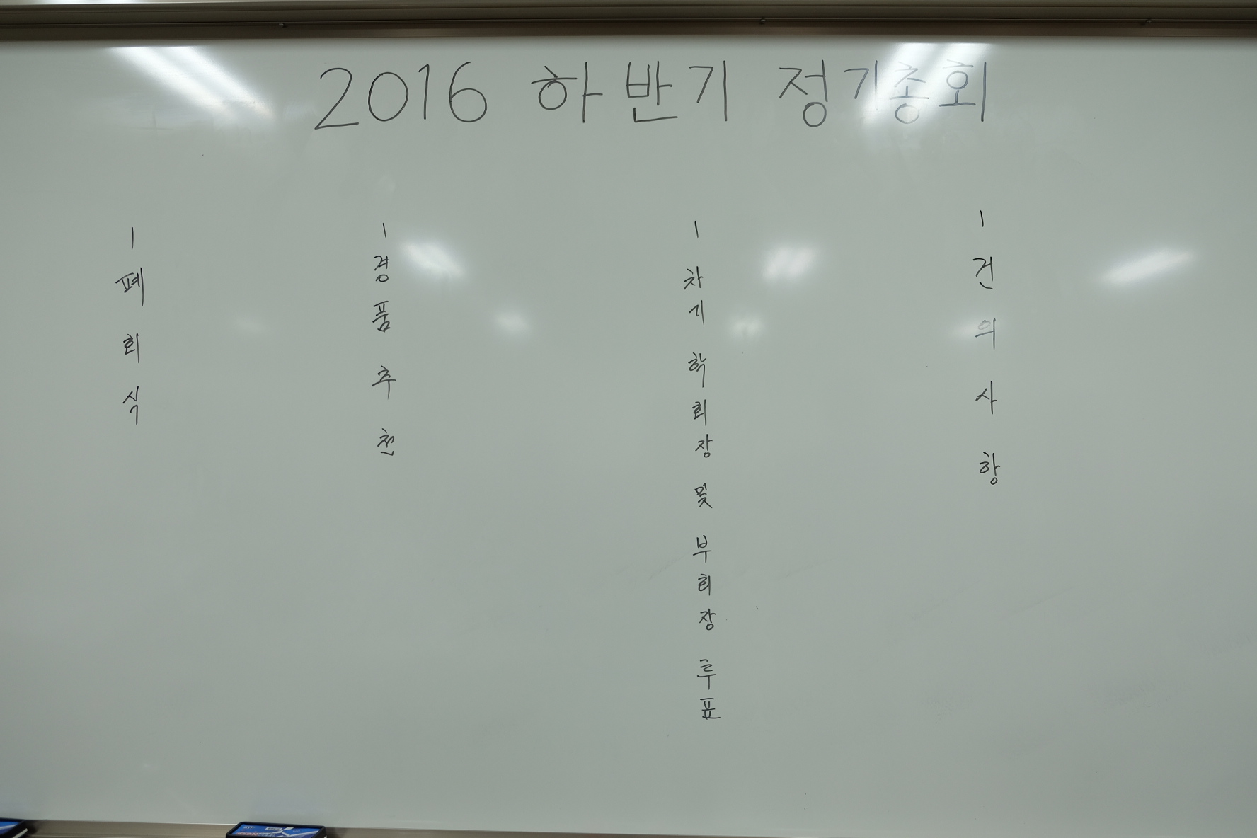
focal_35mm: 27
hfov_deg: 67.4
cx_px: 628
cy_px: 419
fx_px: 943
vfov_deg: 47.9
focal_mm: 18
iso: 200
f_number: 2.8
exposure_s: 1/40
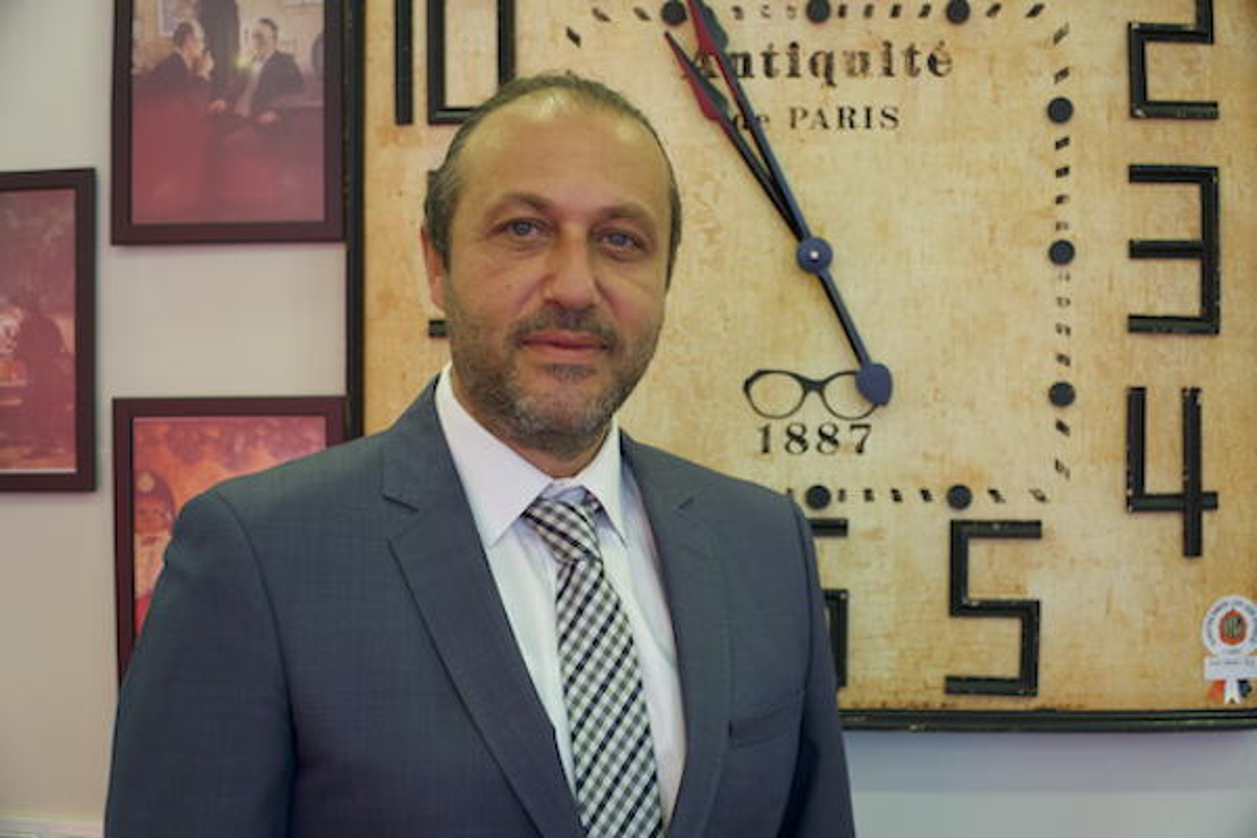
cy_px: 419
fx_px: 1781
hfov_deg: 38.9
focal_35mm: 51
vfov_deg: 26.5
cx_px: 628
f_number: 4
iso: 1600
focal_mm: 34
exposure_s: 1/160
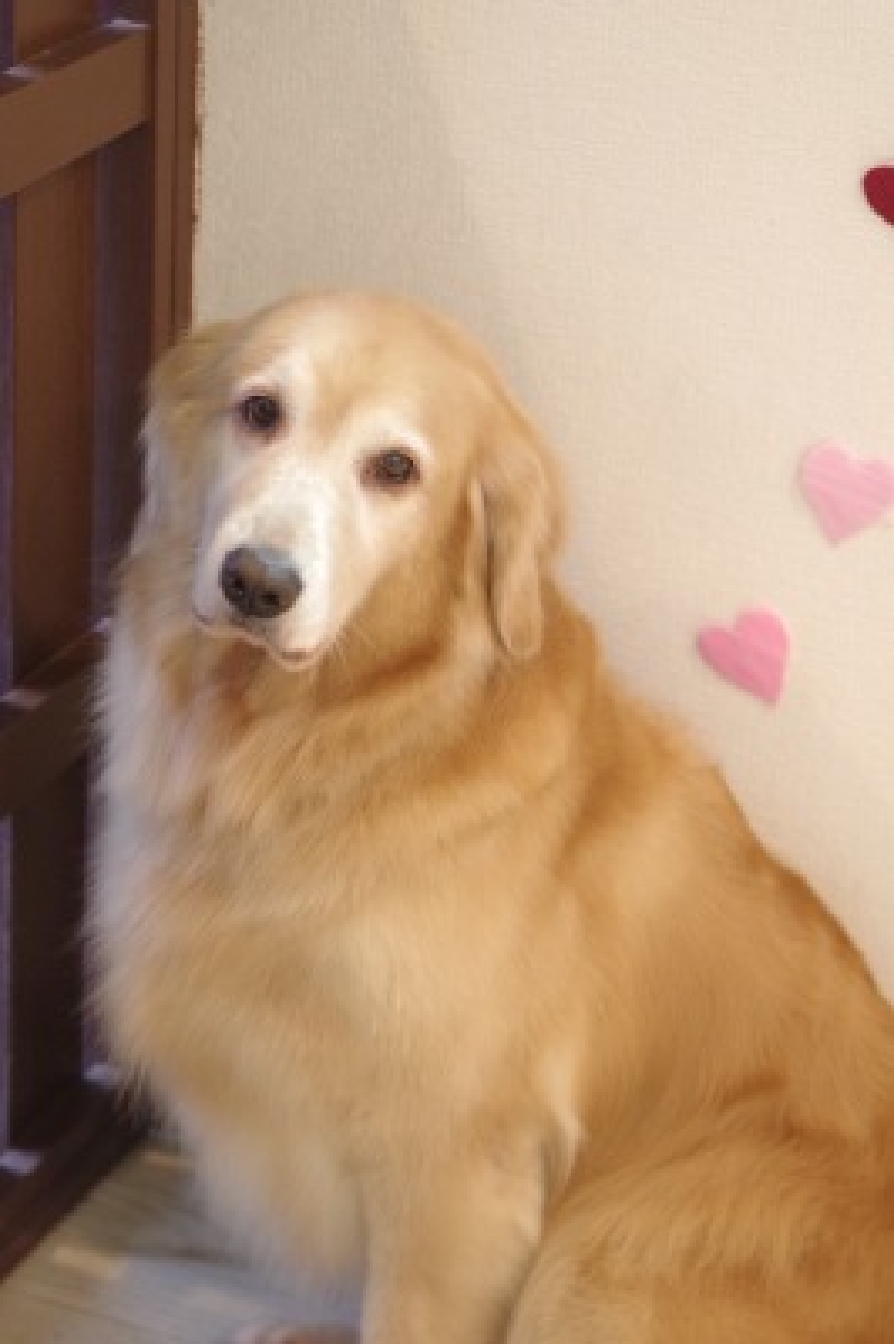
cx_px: 447
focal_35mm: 94
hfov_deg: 14.5
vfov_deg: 21.7
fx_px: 3507
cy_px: 672
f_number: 2.8
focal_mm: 63
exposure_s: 1/100
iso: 3200
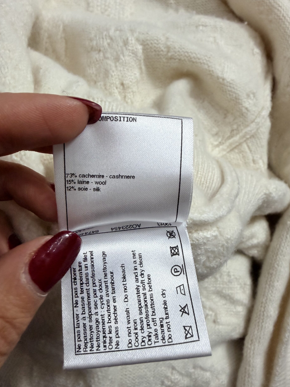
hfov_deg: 54.9
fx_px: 279
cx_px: 140
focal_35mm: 25
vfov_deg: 69.4
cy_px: 194
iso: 250
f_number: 2.2
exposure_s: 1/100
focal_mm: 2.22
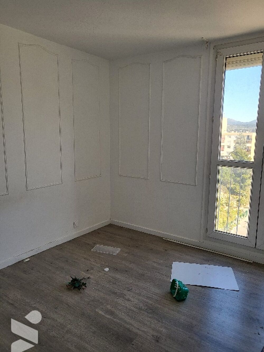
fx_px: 264
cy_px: 176
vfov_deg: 67.3
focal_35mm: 26
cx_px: 132
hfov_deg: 53.1
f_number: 1.8
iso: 50
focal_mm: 4.25
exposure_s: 1/177
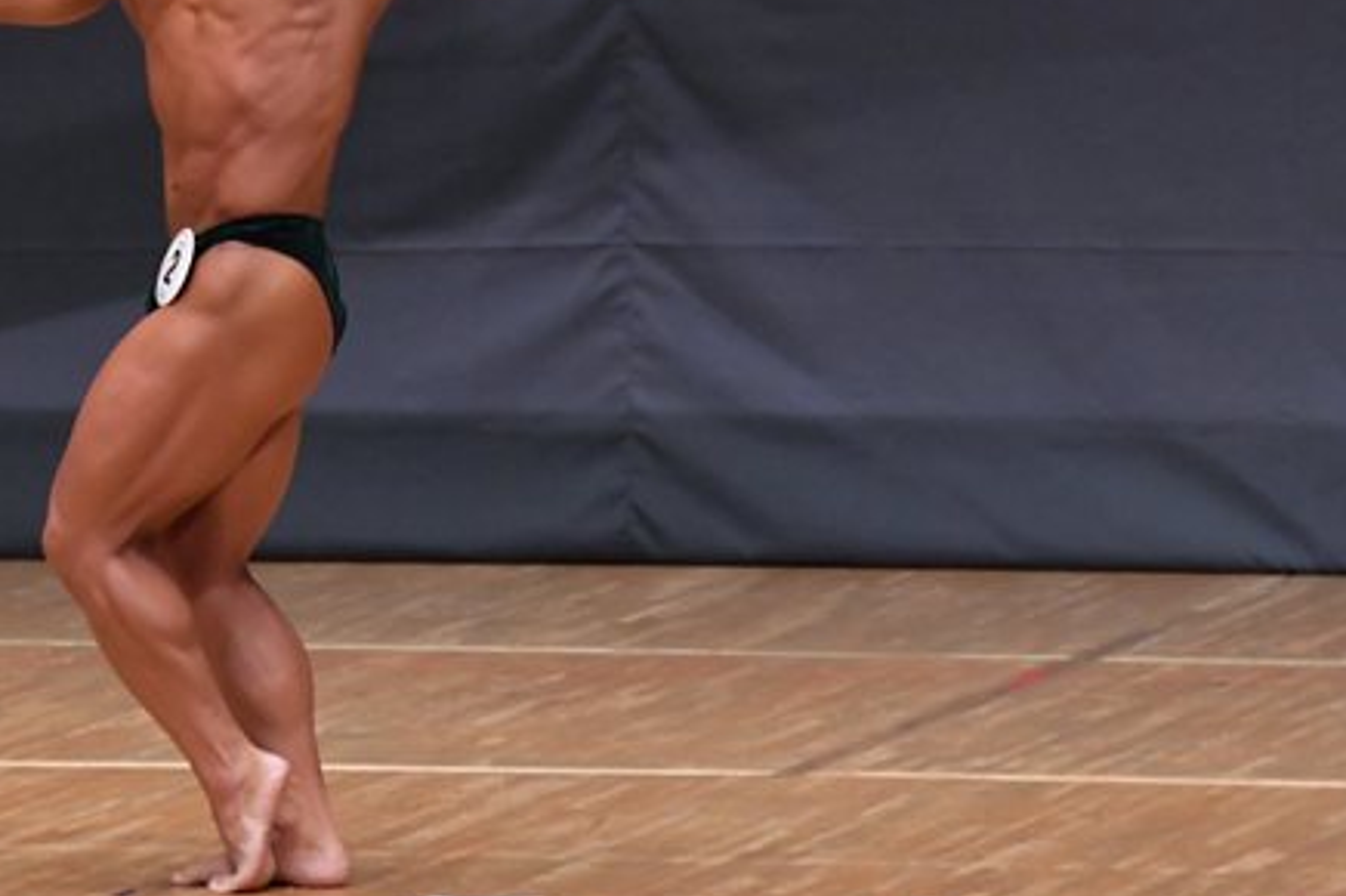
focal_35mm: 507
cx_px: 279
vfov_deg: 2.7
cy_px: 253
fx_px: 18941
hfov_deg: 4.1
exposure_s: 1/400
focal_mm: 190
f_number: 5.6
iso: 6400
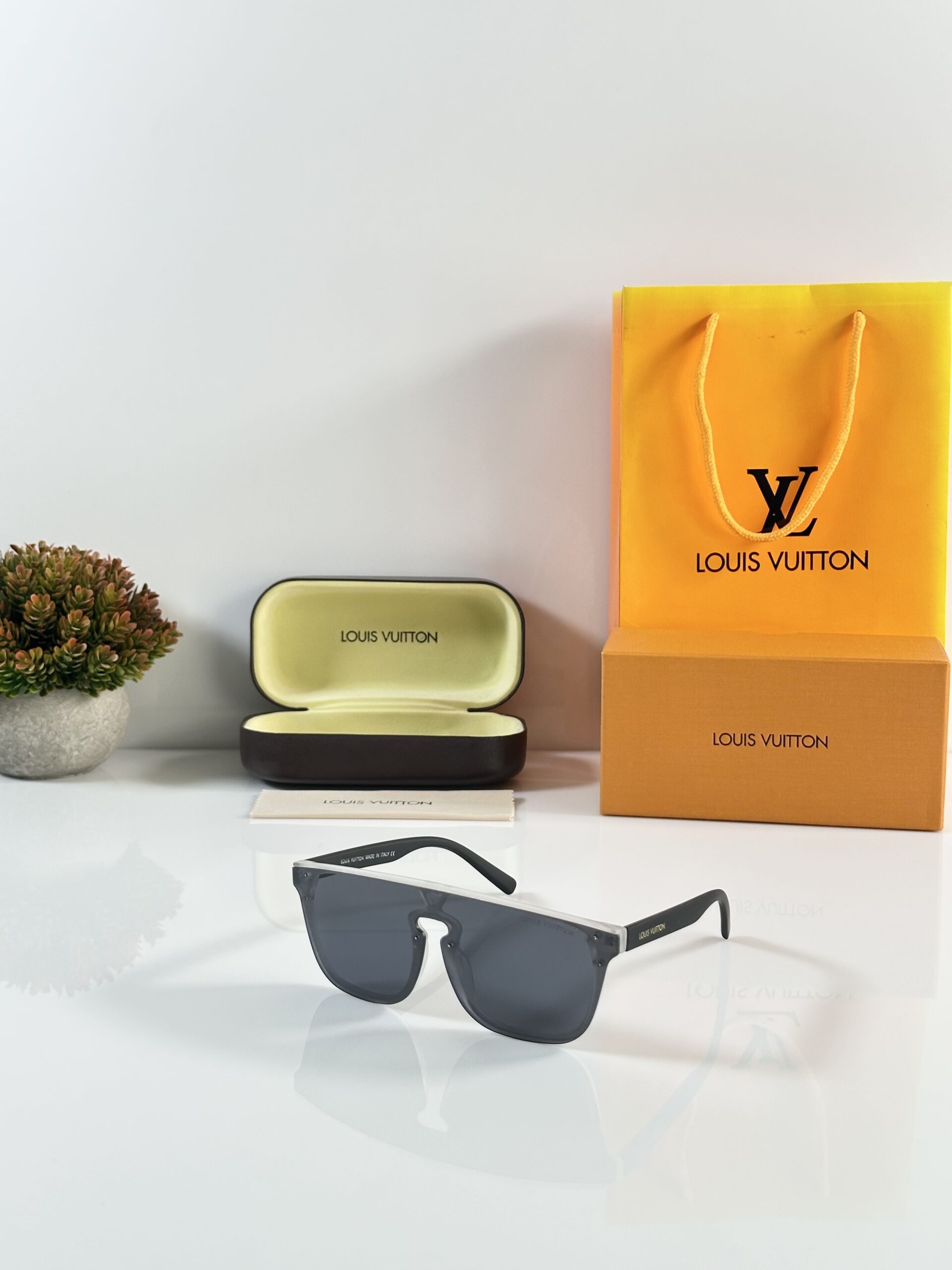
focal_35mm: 48
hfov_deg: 30.3
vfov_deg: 39.7
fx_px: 1760
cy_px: 635
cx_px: 476
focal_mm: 6.86
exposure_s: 1/100
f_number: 1.78
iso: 64
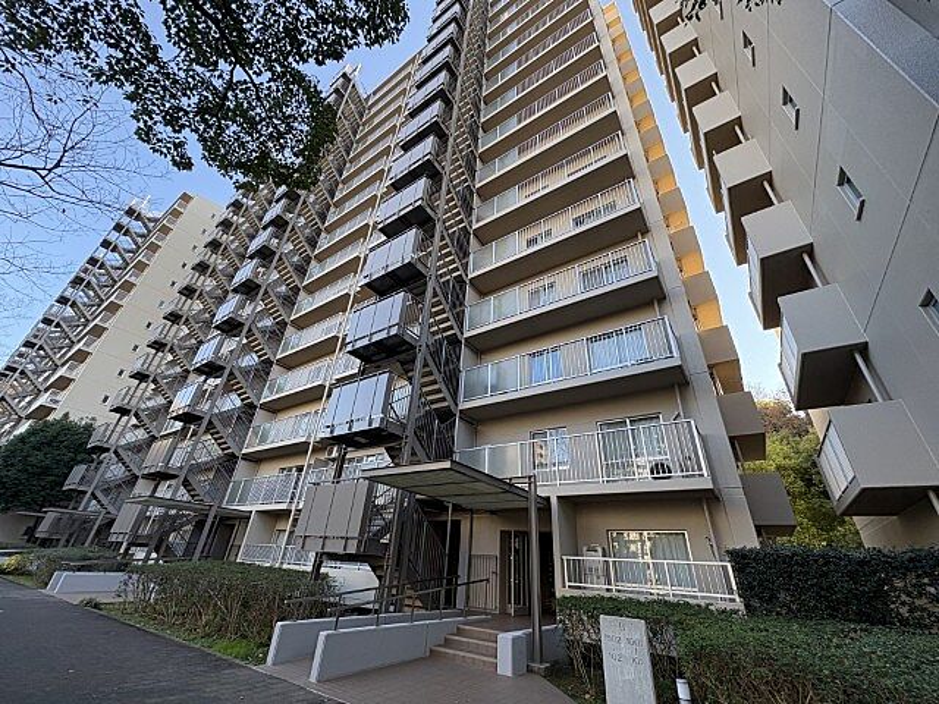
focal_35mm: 14
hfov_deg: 102.1
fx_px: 380
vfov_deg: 85.7
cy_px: 352
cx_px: 470
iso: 40
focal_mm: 2.22
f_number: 2.2
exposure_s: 1/107
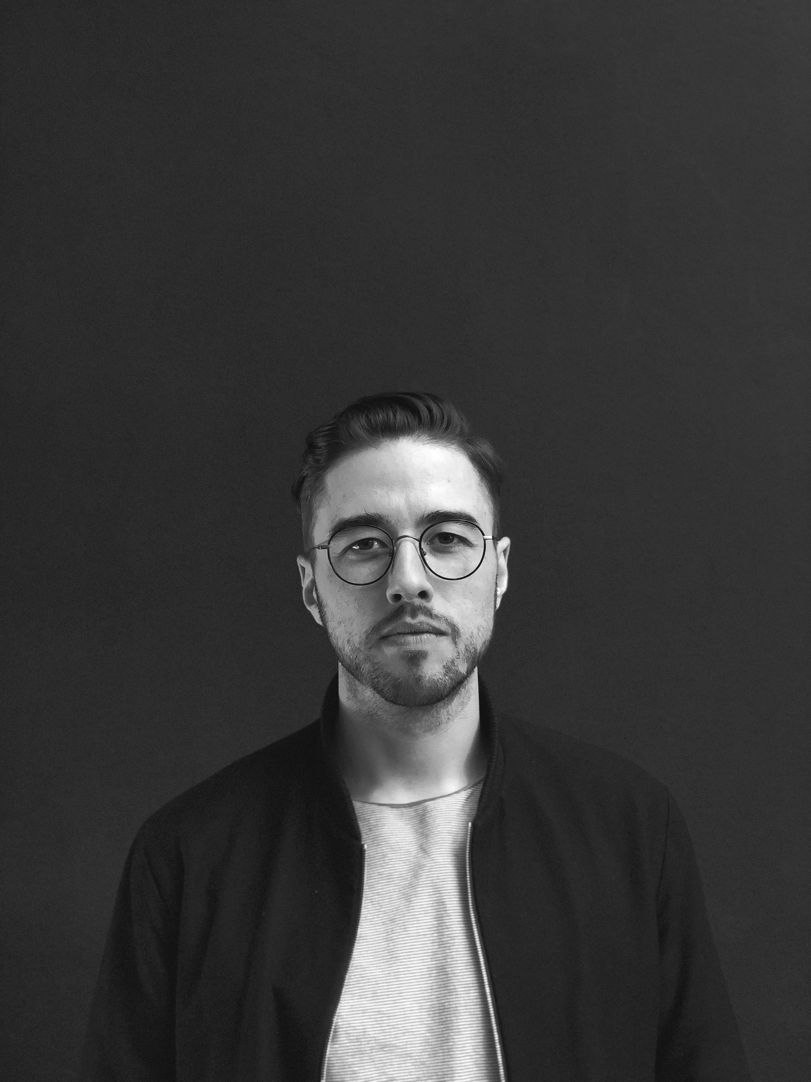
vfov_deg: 36.8
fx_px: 1624
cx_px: 406
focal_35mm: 52
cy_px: 541
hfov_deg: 28.0
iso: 125
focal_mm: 6
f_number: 2.4
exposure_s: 1/25
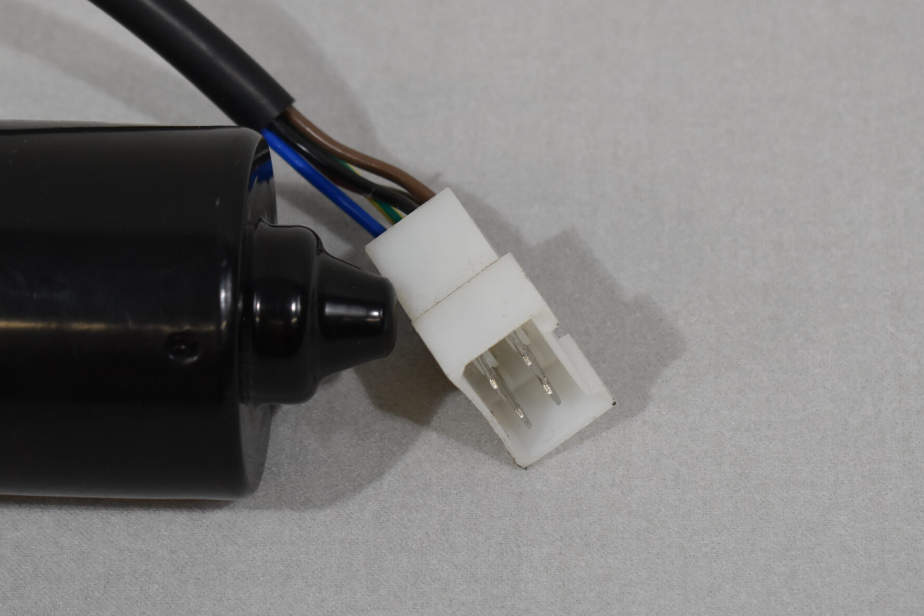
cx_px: 501
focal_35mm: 120
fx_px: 3073
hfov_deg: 17.1
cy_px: 360
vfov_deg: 11.4
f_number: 5.6
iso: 800
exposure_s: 1/200
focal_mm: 55
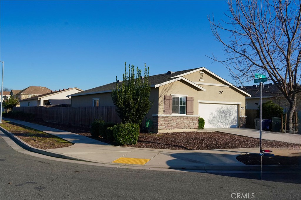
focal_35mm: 35
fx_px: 293
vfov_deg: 37.8
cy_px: 100
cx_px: 150
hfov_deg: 54.4
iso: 1250
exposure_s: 1/8000
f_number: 6.3
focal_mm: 35
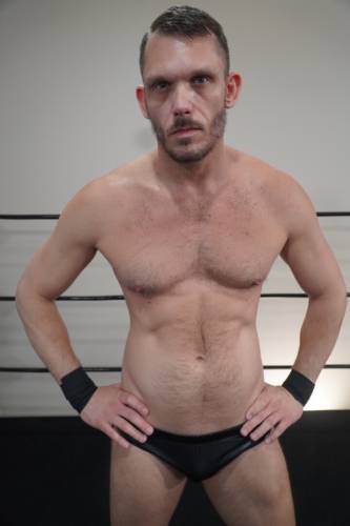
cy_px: 263
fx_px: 394
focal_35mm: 27
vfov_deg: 67.4
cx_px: 175
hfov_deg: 47.9
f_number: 4
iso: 2000
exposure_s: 1/160
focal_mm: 18
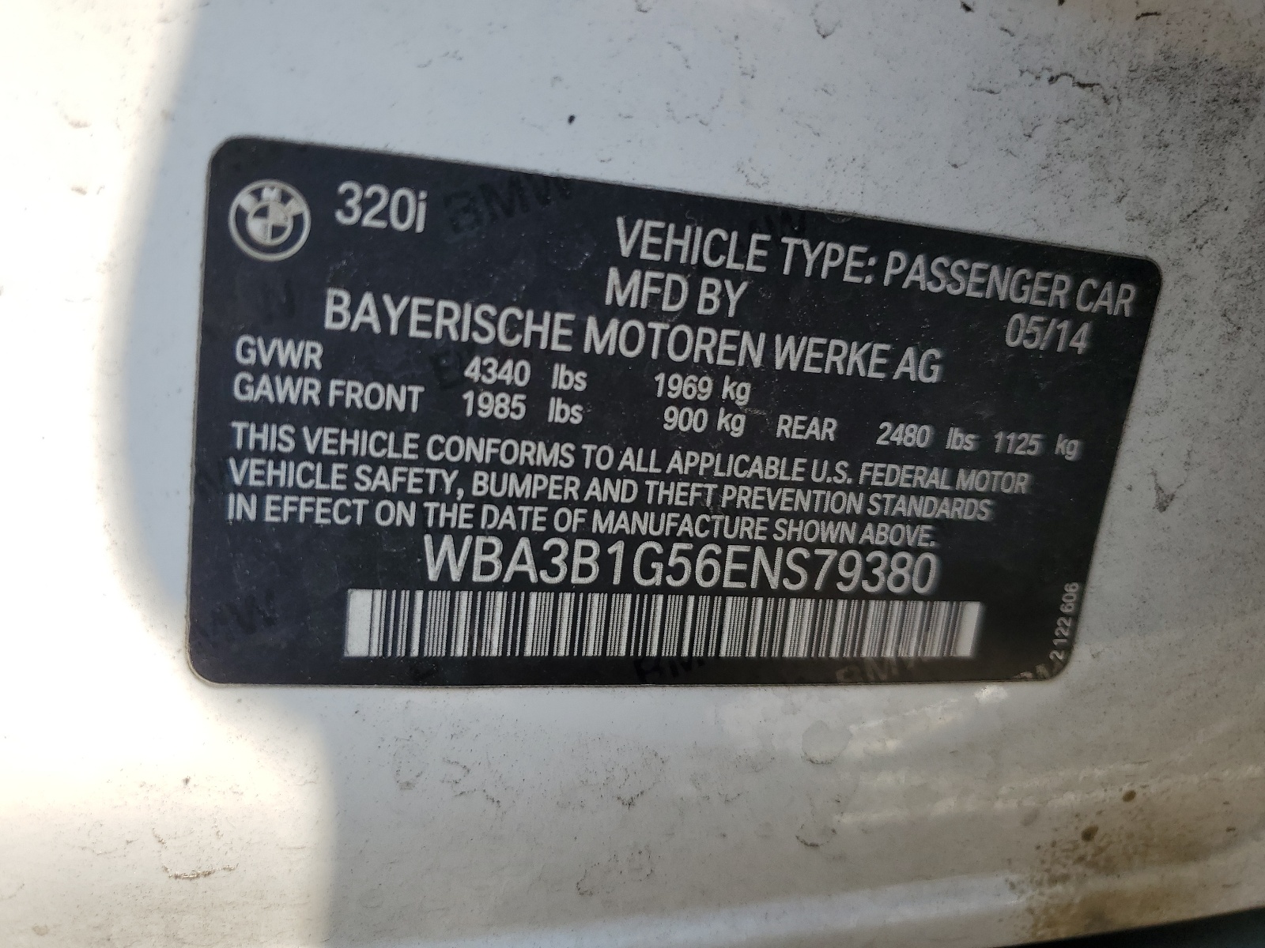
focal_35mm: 26
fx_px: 950
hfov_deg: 67.3
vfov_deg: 53.1
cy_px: 474
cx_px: 632
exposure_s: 1/909
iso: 50
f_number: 1.5
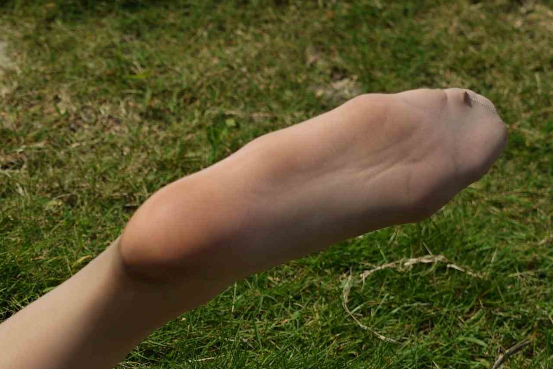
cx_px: -68
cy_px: 516
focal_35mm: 167
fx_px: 2567
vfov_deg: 8.1
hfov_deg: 12.1
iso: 64
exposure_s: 1/1250
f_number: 4
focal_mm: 50
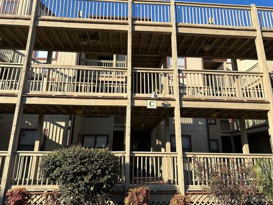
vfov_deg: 56.8
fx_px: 189
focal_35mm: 24
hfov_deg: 71.6
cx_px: 136
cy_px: 102
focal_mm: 6.86
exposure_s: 1/2882
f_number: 1.78
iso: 80
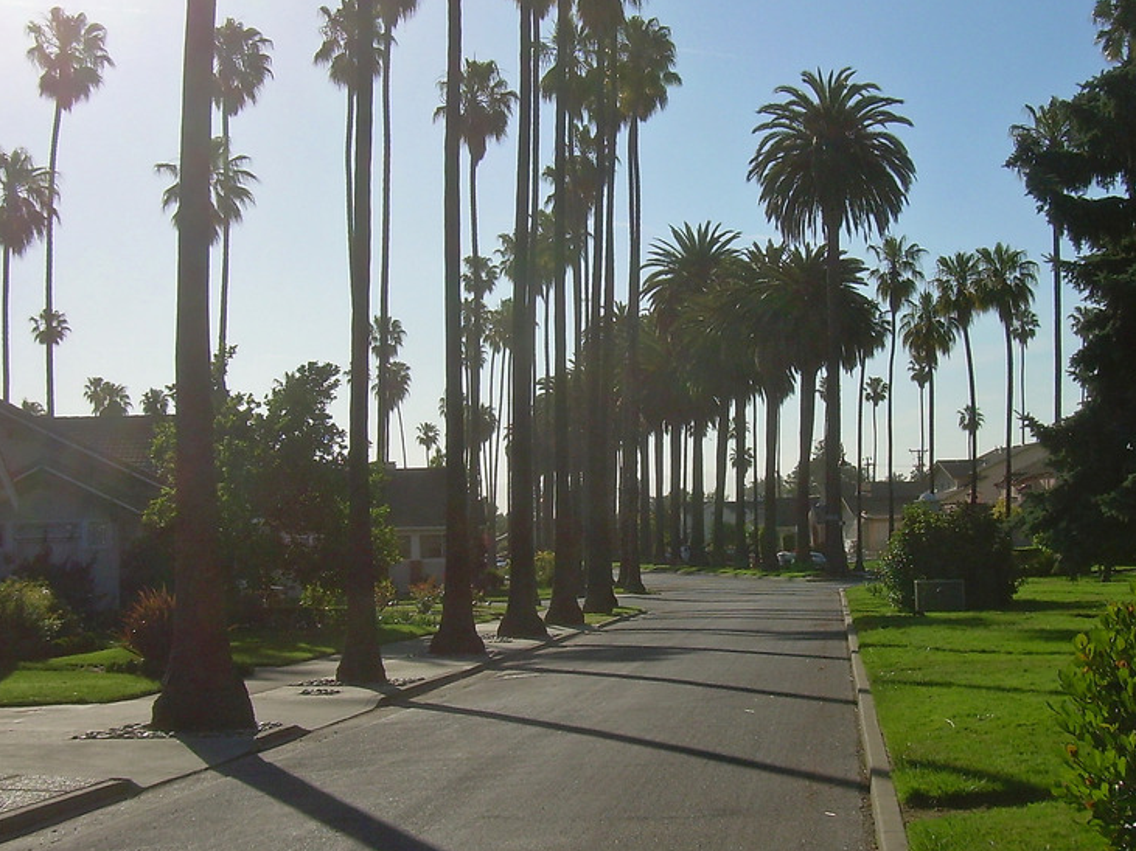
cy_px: 393
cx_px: 625
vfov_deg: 28.0
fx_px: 1706
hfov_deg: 36.8
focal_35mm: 52
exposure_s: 1/707
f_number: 4.6
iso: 50
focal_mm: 6.3
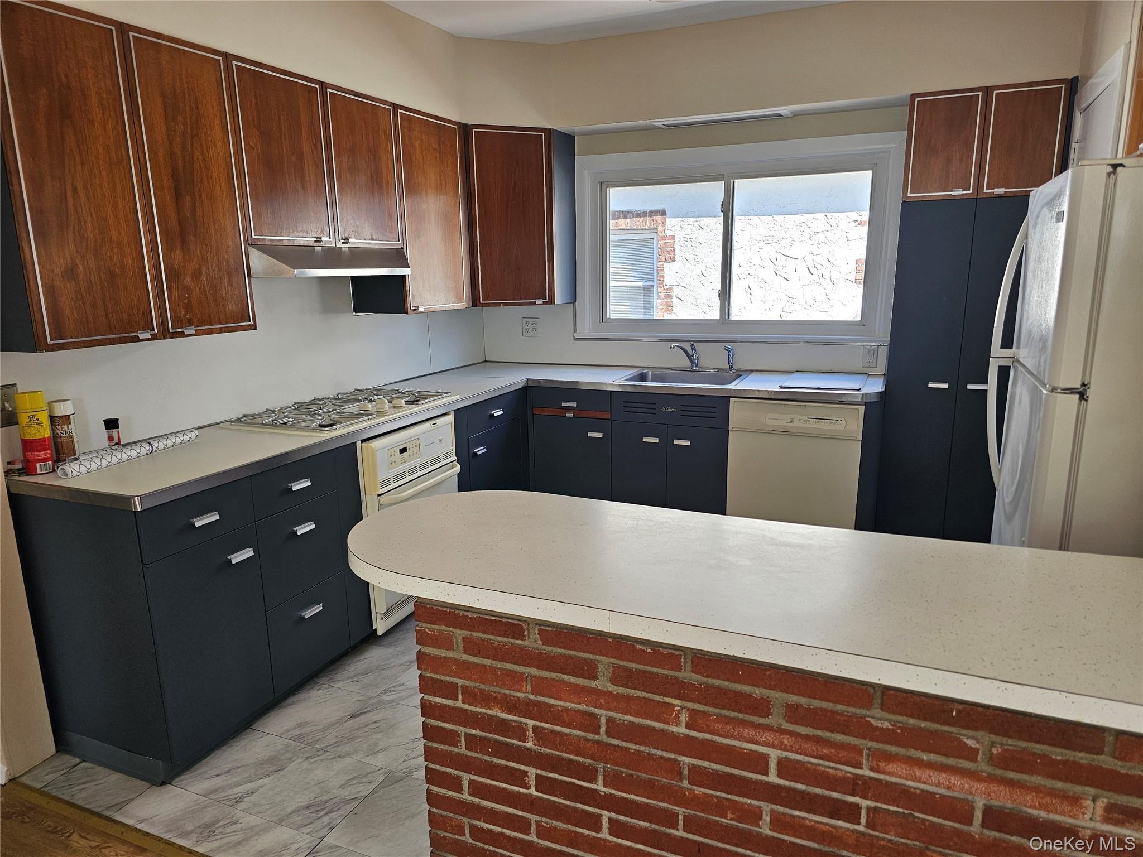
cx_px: 572
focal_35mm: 23
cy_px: 428
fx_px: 759
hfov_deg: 73.9
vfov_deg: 58.9
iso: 80
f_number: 1.7
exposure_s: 1/180
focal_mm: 6.3
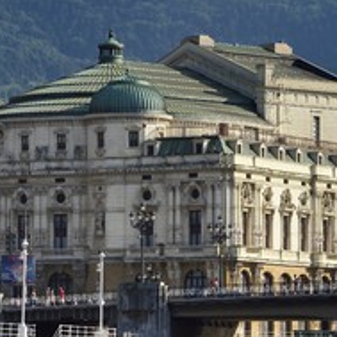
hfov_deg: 6.2
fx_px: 3128
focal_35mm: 284
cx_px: 214
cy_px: 191
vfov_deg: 6.2
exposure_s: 1/500
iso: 200
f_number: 9
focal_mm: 150
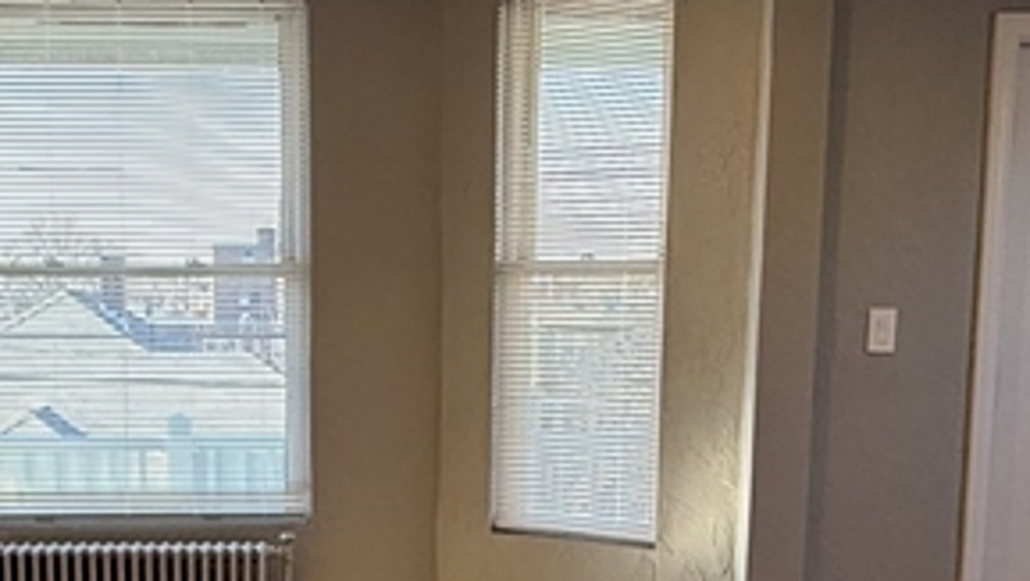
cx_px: 324
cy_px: 520
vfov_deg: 21.8
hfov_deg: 38.0
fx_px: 1476
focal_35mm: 54
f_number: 2.2
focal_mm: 2.22
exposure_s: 1/139
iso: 64
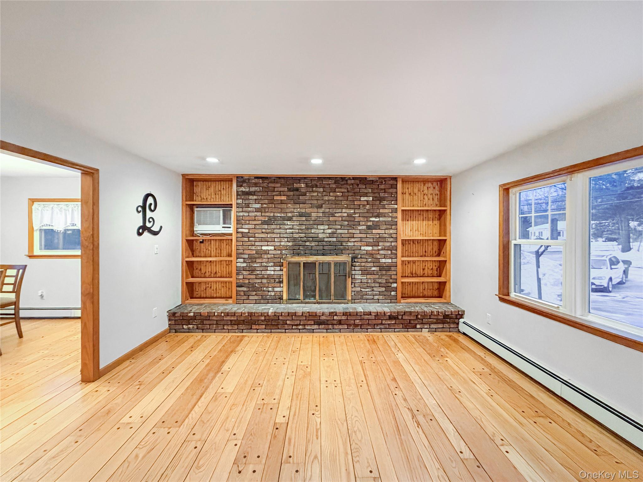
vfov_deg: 85.7
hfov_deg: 102.1
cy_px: 241
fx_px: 260
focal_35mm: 14
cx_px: 322
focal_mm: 2.22
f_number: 2.2
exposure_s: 1/60
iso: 640
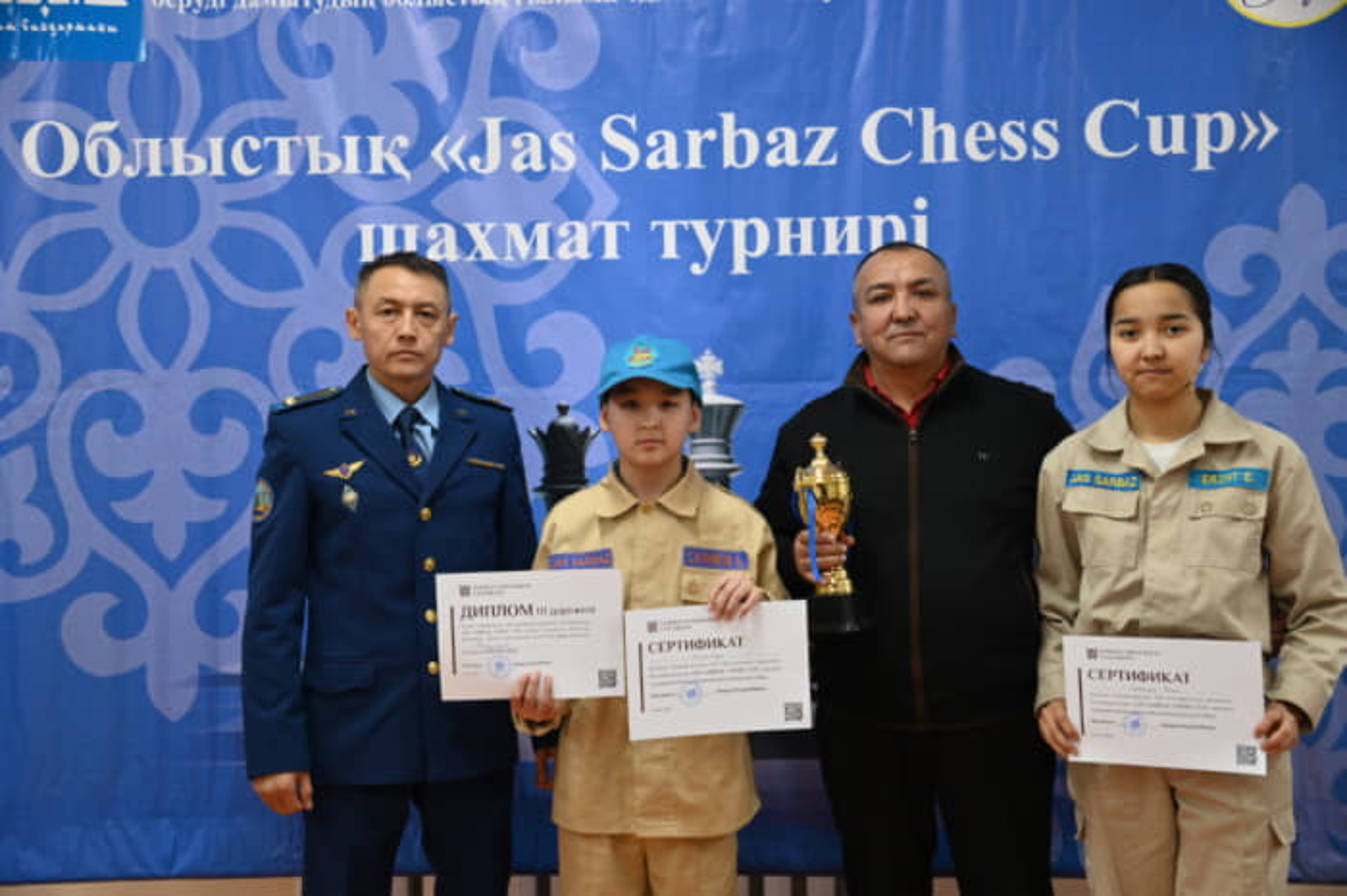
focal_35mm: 44
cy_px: 448
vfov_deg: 30.5
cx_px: 674
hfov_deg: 44.5
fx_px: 1645
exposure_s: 1/100
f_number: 4.2
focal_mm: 44
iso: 3200
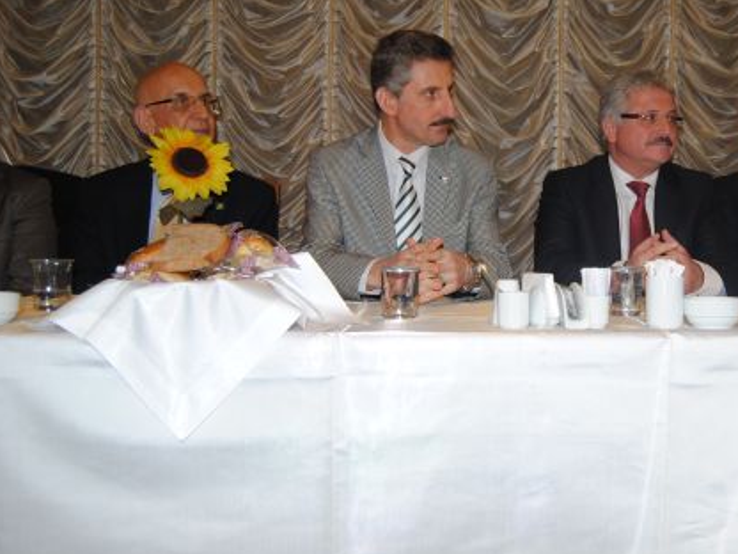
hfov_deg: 45.6
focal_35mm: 40
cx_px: 529
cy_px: 250
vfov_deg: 35.9
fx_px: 853
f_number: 3.5
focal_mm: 18
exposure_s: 1/60
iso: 200
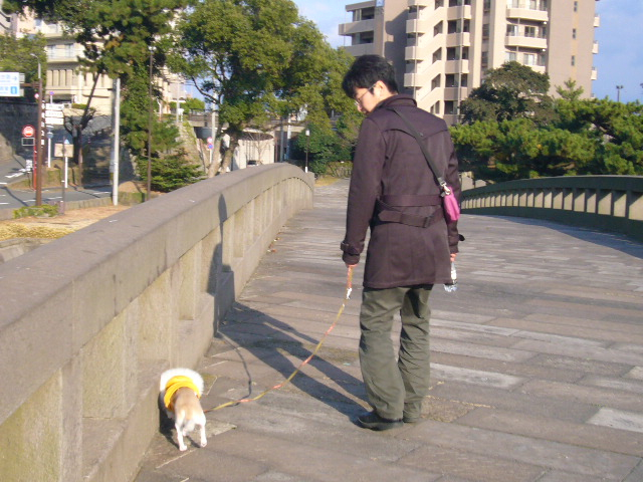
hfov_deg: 33.2
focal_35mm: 58
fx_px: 1077
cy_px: 241
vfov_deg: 25.2
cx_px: 322
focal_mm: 6.9
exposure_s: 1/125
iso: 80
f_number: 7.1
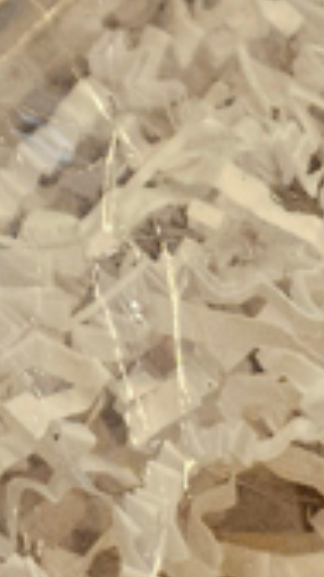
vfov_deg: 10.0
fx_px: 2720
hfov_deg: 6.0
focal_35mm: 178
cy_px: -959
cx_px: -842
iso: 640
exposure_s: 1/120
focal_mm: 5.4
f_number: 1.8
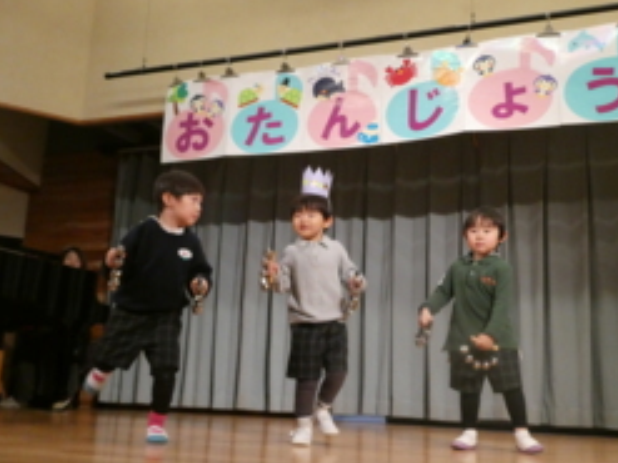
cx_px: 310
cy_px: 205
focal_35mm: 44
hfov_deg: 43.0
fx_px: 785
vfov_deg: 32.8
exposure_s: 1/80
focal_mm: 5.4
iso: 800
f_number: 3.5
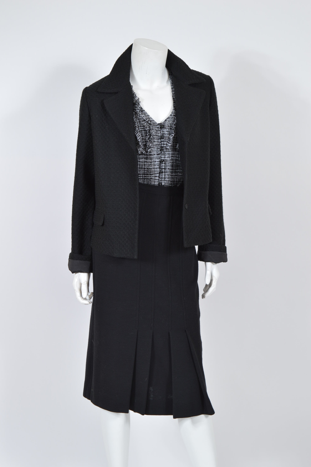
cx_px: 156
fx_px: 1071
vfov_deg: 24.6
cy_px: 234
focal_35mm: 82
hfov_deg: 16.5
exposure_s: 1/80
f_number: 6.3
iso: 200
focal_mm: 55
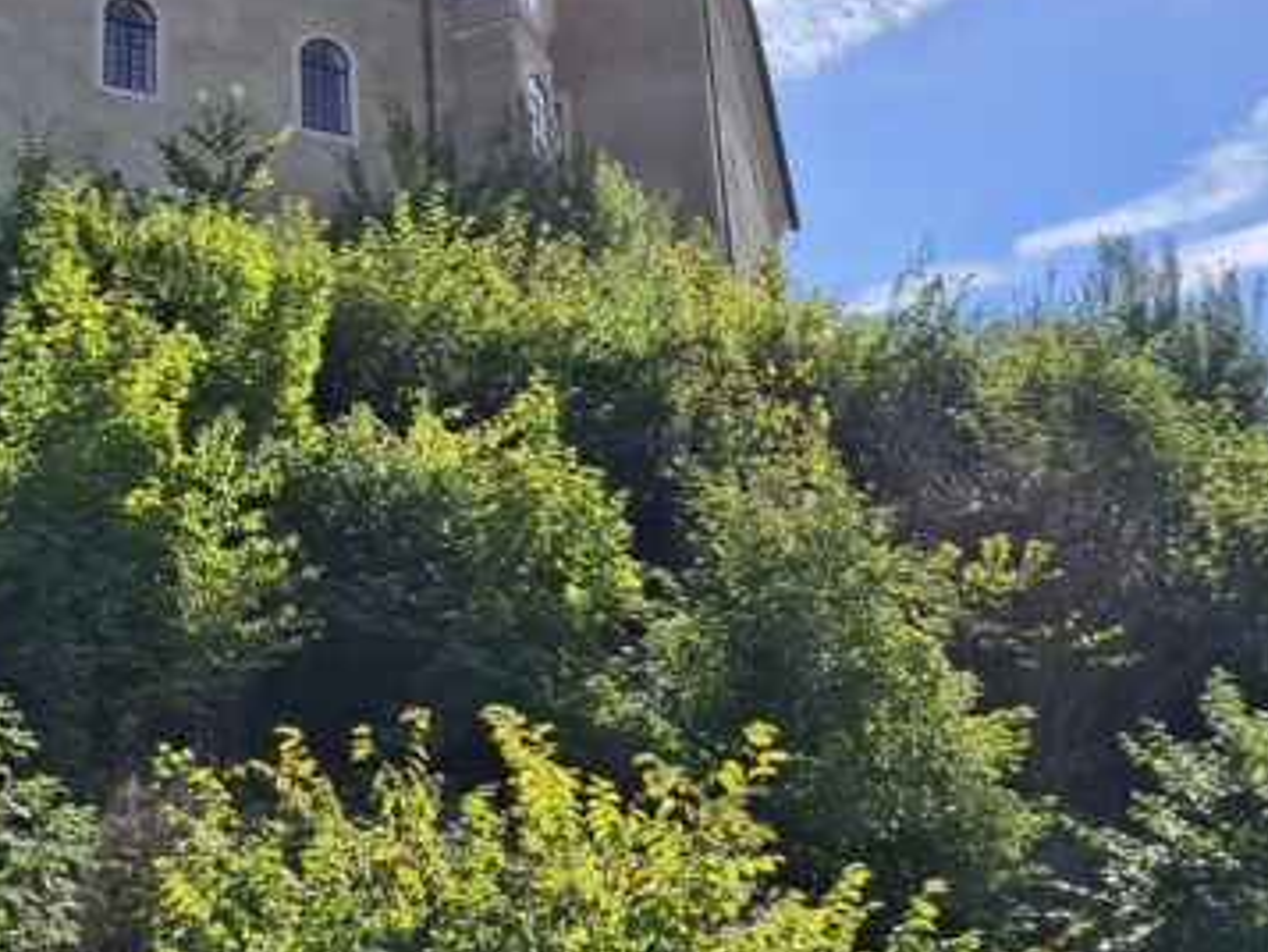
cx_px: 188
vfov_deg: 22.3
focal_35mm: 66
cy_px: 416
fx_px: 2418
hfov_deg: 28.5
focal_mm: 5.54
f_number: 1.8
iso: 50
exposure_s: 1/2358
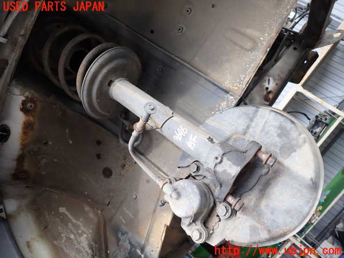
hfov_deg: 69.4
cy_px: 129
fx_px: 248
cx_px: 172
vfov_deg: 54.9
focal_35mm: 25
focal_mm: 4.5
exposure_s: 1/125
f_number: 2
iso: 125
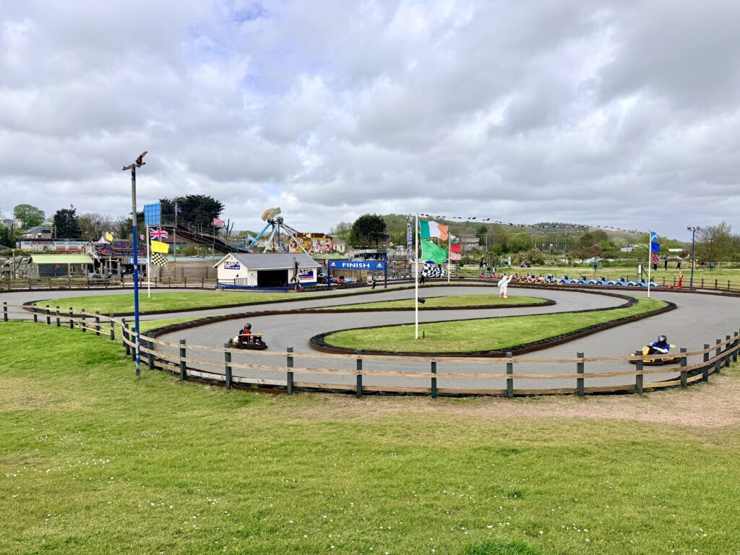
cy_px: 278
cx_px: 370
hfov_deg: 71.6
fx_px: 513
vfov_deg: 56.8
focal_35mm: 24
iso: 80
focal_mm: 6.76
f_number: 1.78
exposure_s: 1/6173
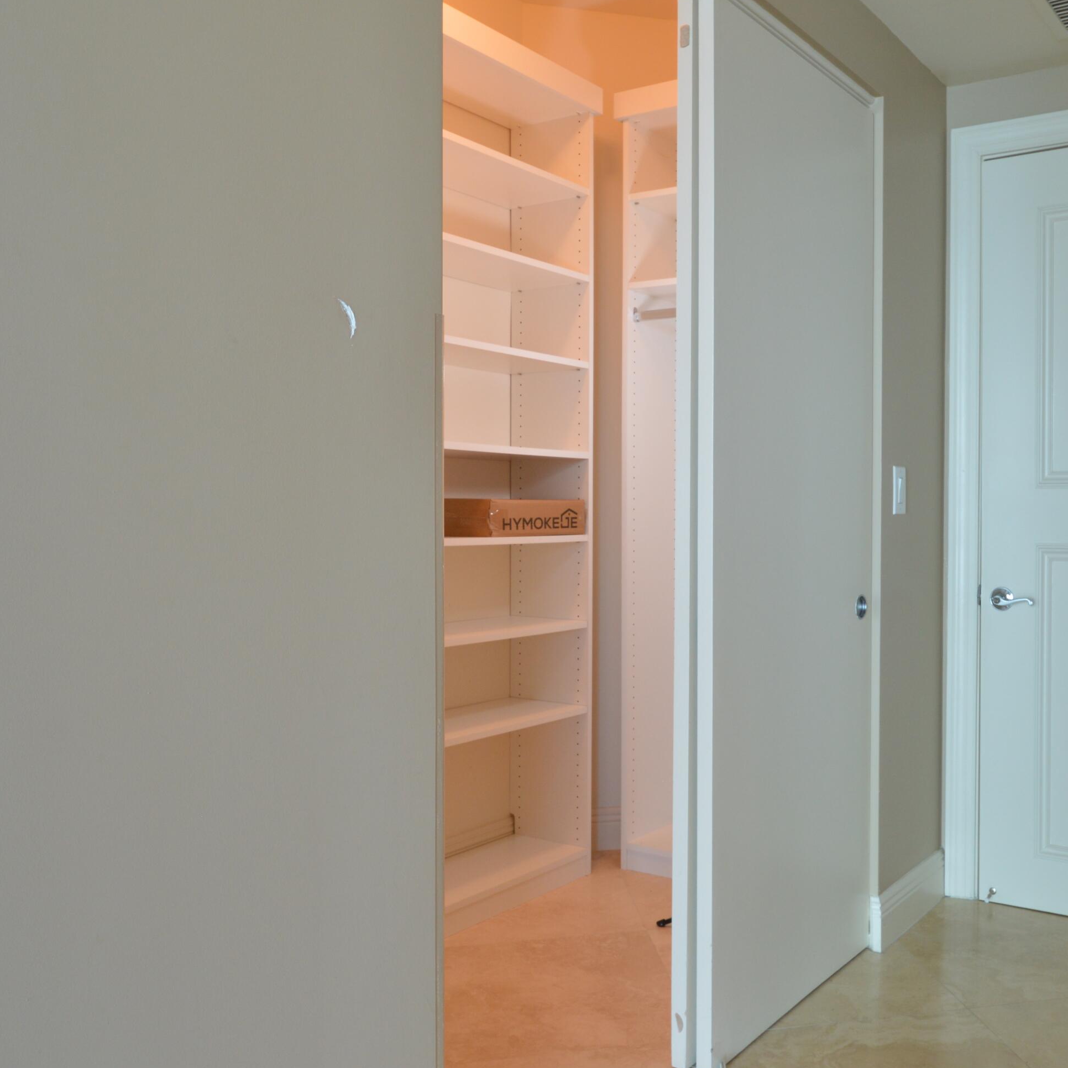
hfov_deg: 53.6
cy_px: 537
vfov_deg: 54.6
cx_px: 704
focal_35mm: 30
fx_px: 1035
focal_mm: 15
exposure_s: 1/10
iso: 400
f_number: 9
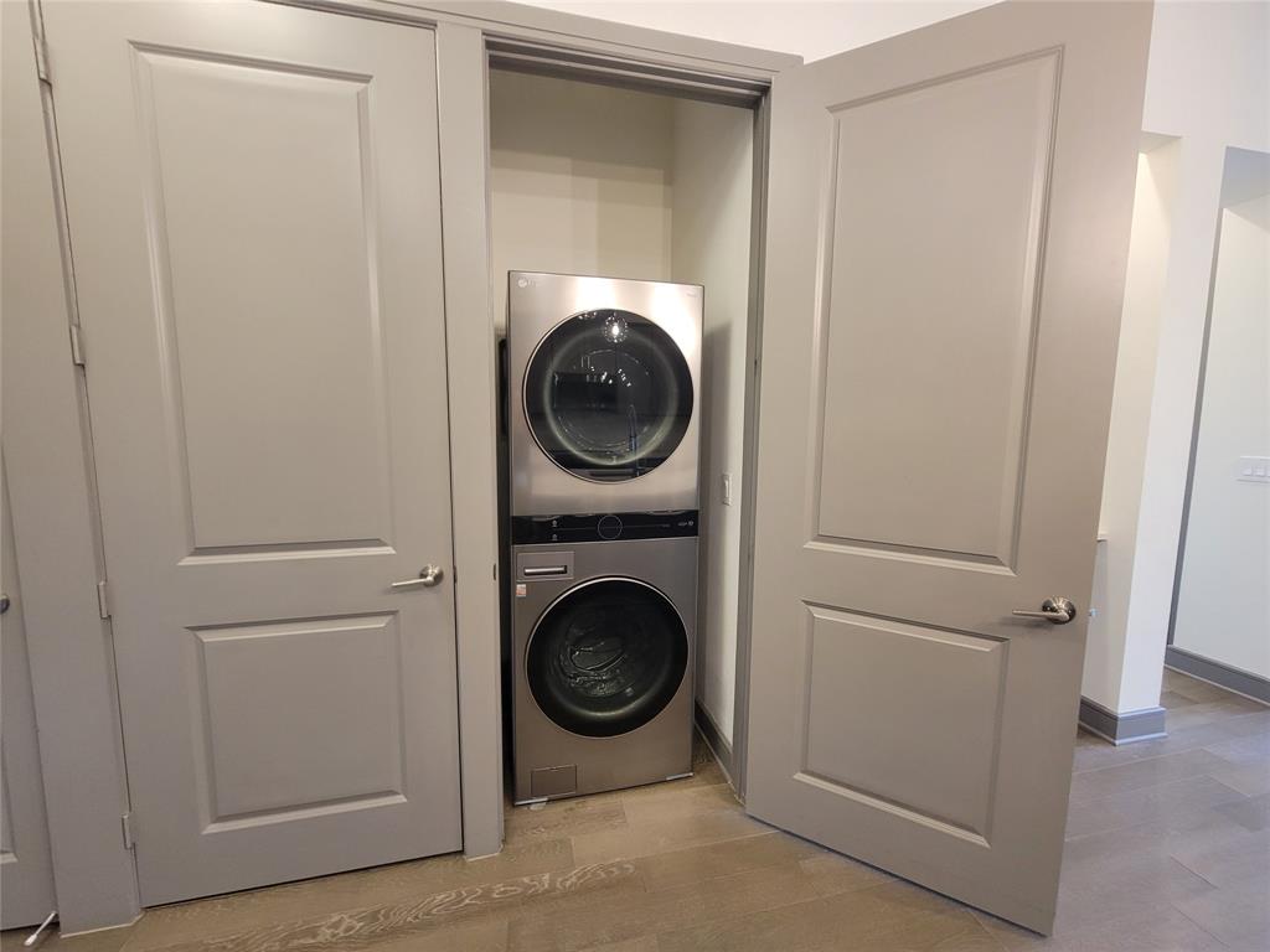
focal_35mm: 13
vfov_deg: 89.9
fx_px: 477
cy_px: 476
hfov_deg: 106.2
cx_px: 635
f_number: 2.2
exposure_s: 1/30
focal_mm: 2.2
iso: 320
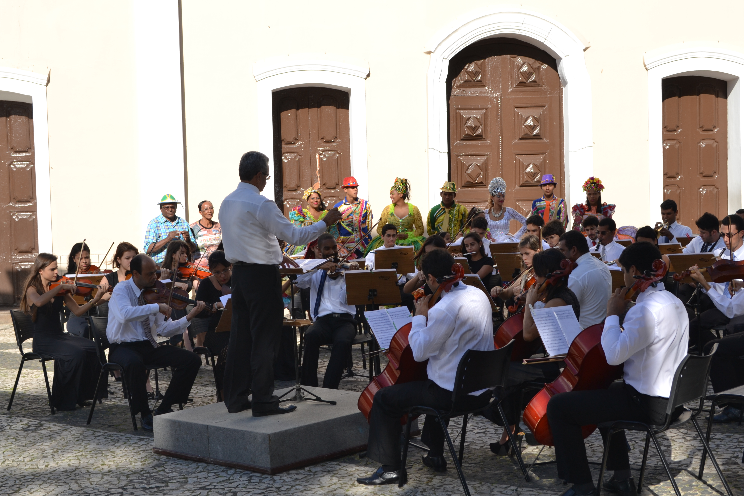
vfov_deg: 22.6
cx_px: 372
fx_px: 1240
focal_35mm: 60
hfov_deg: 33.4
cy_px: 248
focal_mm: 40
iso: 100
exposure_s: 1/200
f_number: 7.1
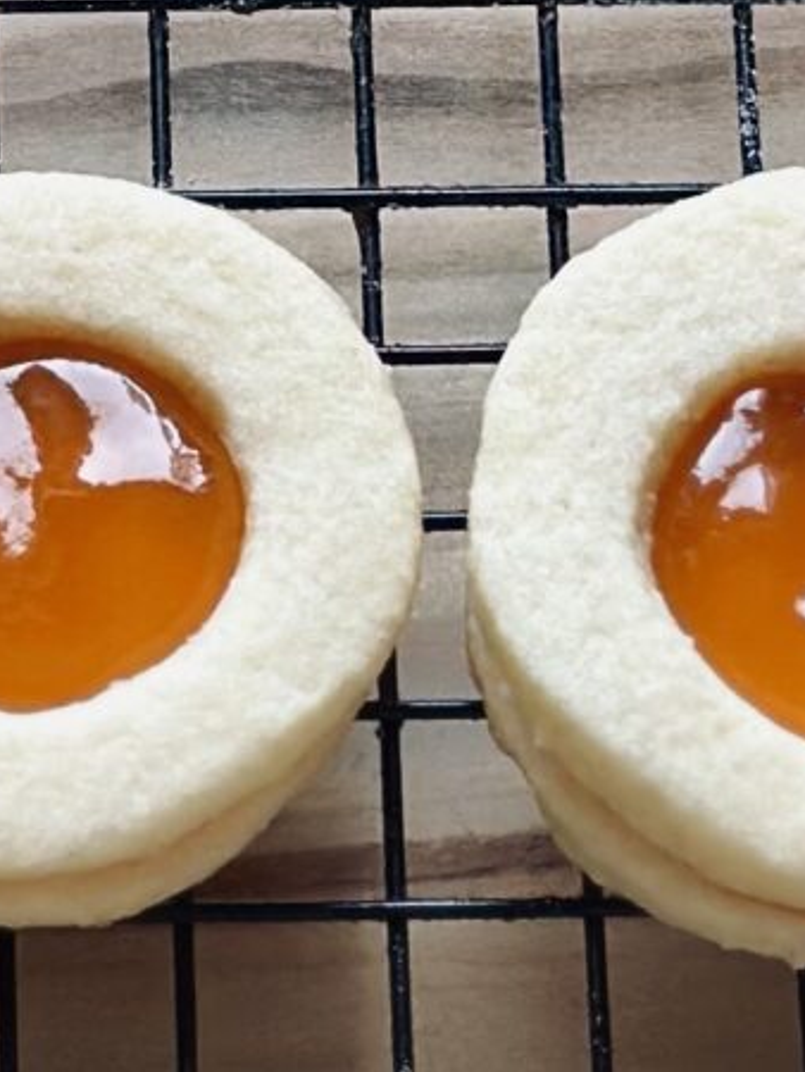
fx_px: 8457
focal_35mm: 273
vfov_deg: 7.2
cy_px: -143
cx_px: -255
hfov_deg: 5.4
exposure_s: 1/63
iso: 125
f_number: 1.78
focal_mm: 6.86
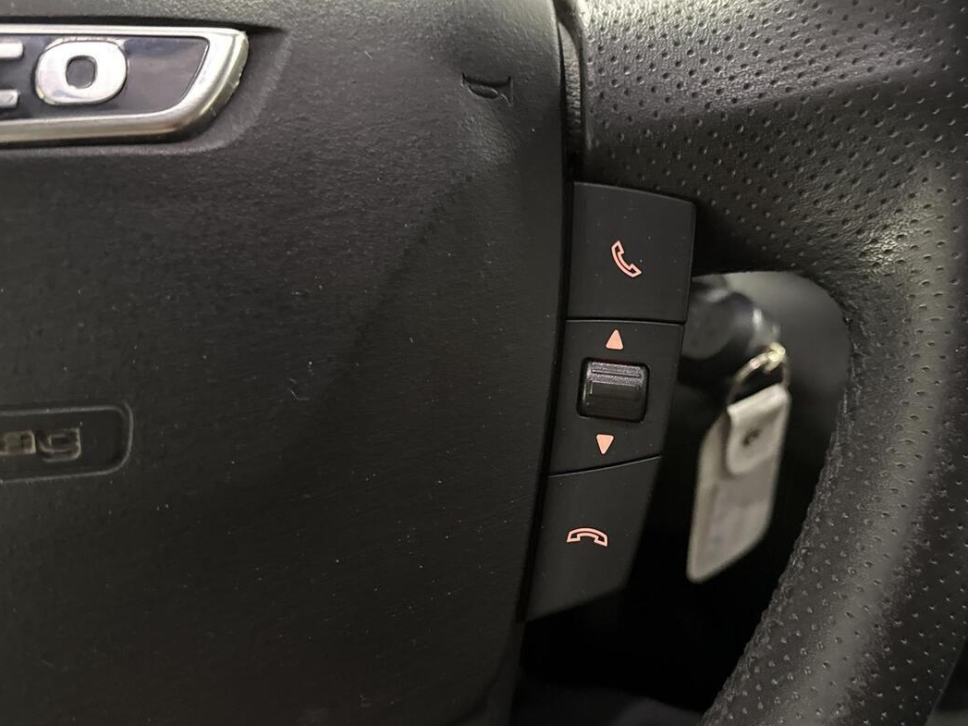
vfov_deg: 42.9
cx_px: 654
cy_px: 403
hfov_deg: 54.1
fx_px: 923
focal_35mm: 33
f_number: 1.78
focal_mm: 6.76
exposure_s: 1/30
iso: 1250
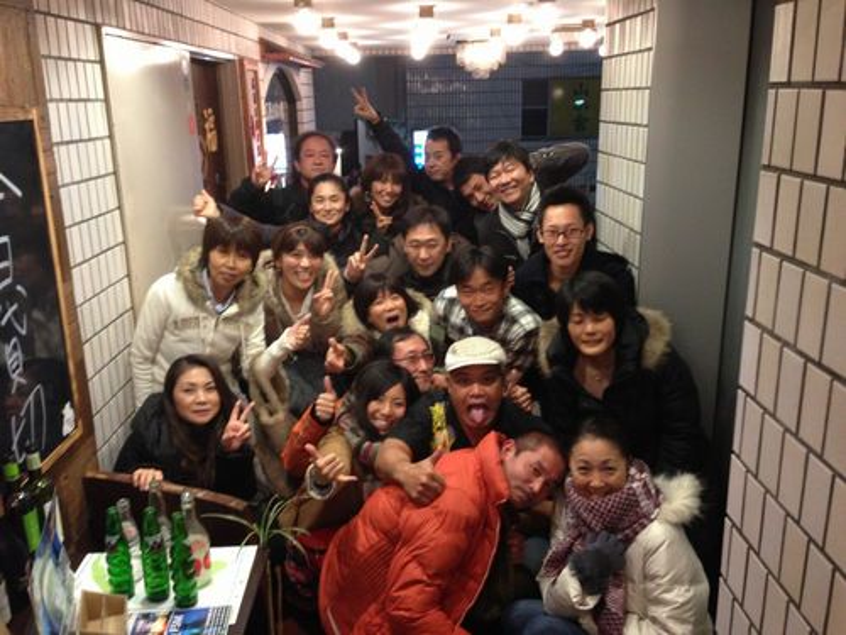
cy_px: 318
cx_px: 423
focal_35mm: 33
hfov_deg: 55.4
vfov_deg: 42.9
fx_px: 807
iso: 200
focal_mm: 4.13
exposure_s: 1/20
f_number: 2.4
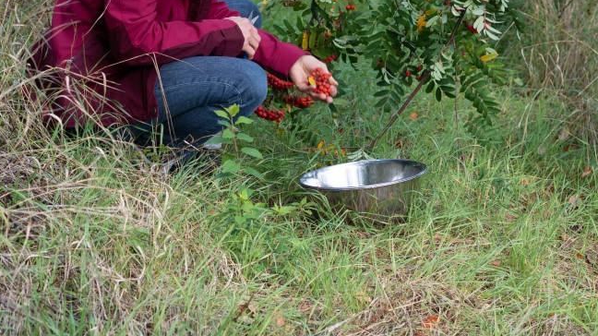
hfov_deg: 16.4
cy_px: -140
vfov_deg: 9.1
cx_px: 327
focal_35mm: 131
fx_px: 2077
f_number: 4
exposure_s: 1/160
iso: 200
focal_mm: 50
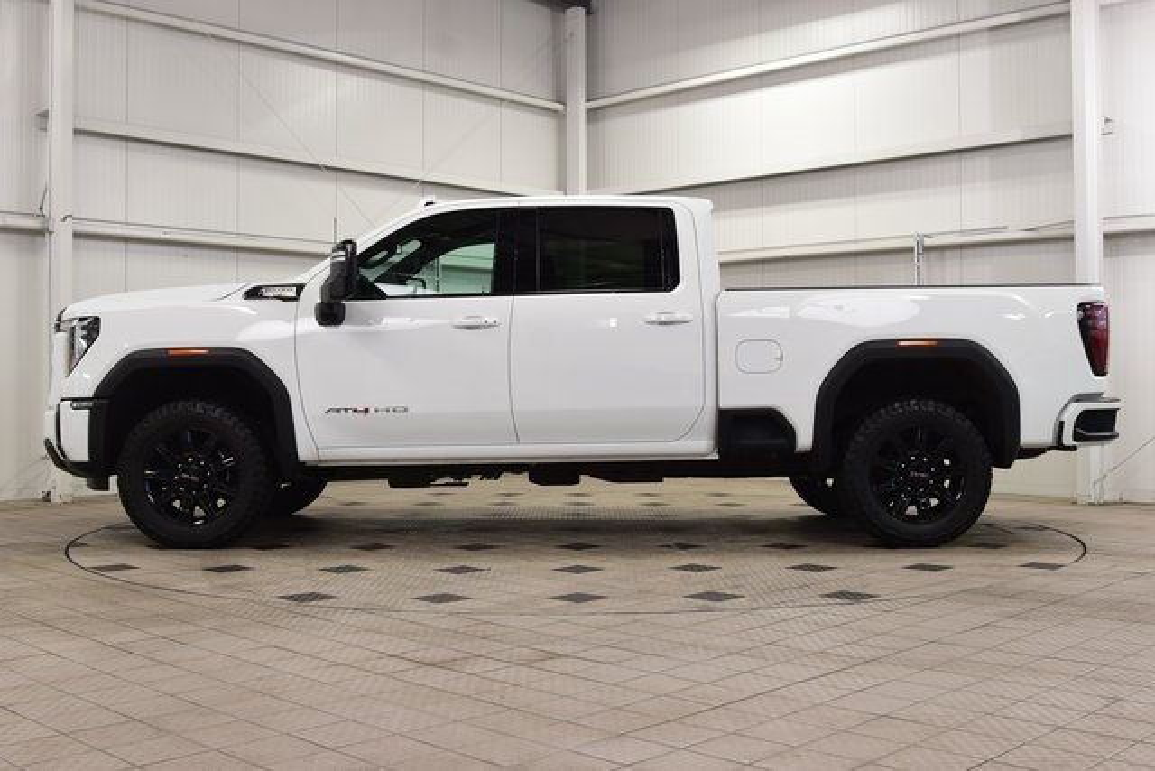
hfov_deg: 49.5
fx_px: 1251
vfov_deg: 34.2
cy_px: 386
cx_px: 578
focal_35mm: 39
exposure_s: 1/30
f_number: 7.1
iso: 500
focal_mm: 26
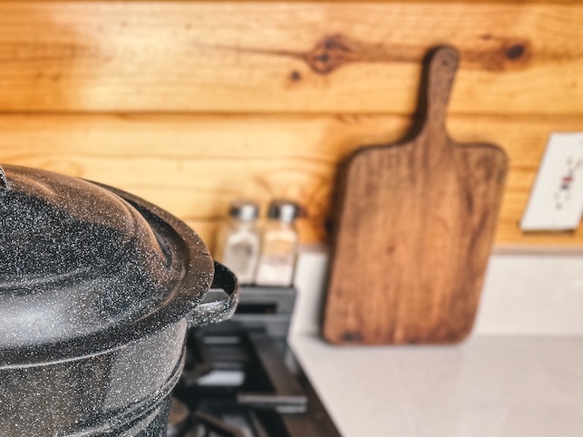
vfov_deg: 25.3
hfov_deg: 31.2
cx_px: -30
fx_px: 943
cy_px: 394
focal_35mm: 56
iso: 200
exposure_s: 1/92
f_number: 1.78
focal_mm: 6.76
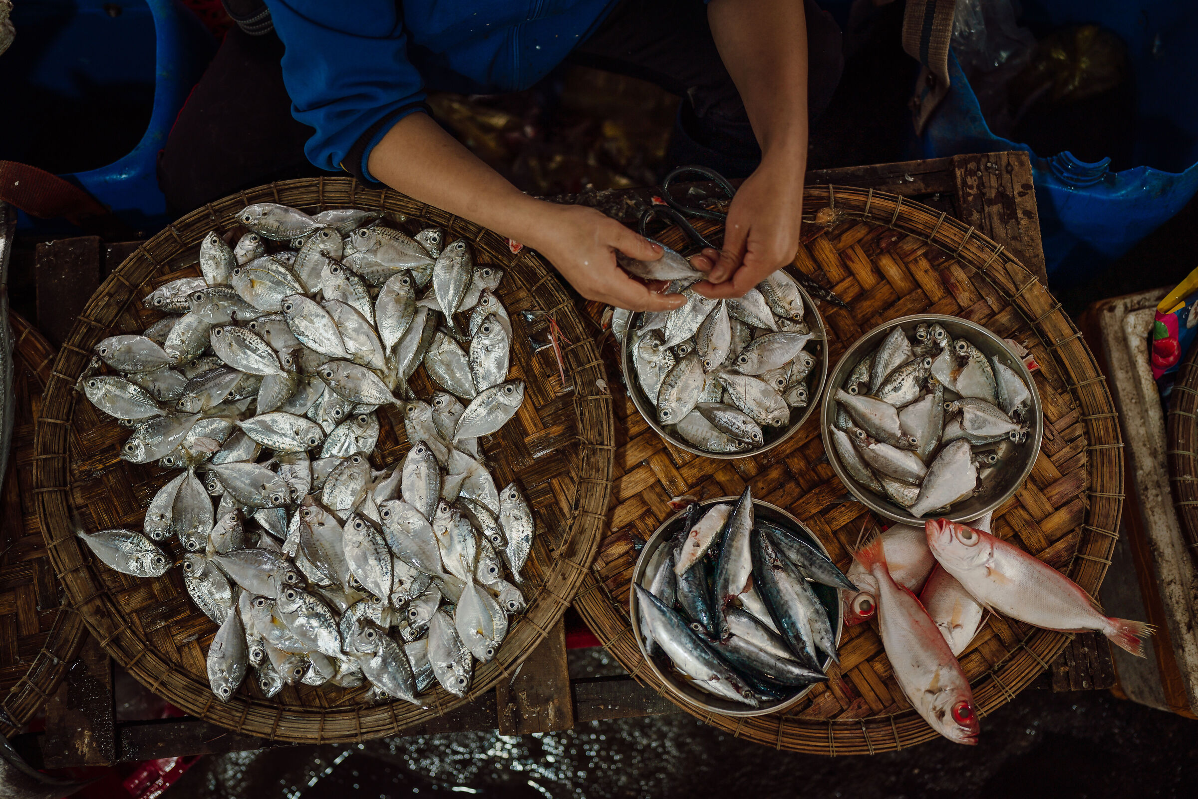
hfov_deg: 54.4
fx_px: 1165
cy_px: 400
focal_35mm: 35
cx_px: 599
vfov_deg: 37.9
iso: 250
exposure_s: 1/250
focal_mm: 35
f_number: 1.4
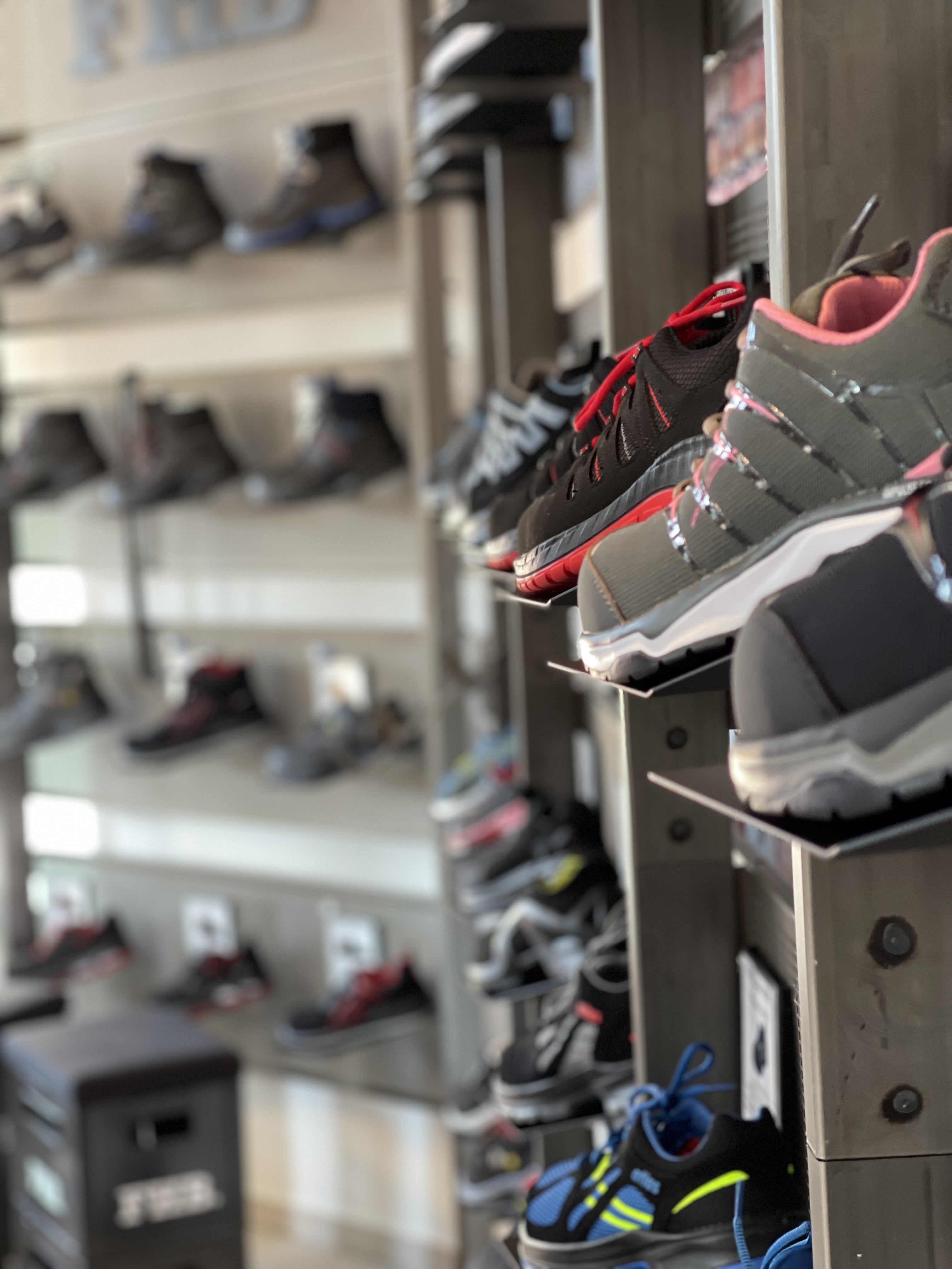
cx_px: 476
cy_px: 634
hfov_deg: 22.9
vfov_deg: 30.3
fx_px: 2347
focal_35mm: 64
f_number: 2.2
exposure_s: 1/33
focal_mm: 7.5
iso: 125
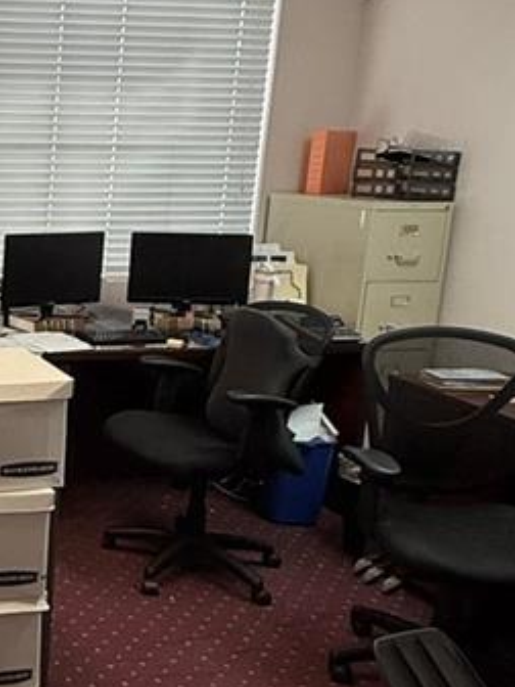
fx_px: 992
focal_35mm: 50
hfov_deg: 24.5
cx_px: -194
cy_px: 354
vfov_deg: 38.2
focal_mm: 2.22
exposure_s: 1/120
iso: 100
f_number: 2.2
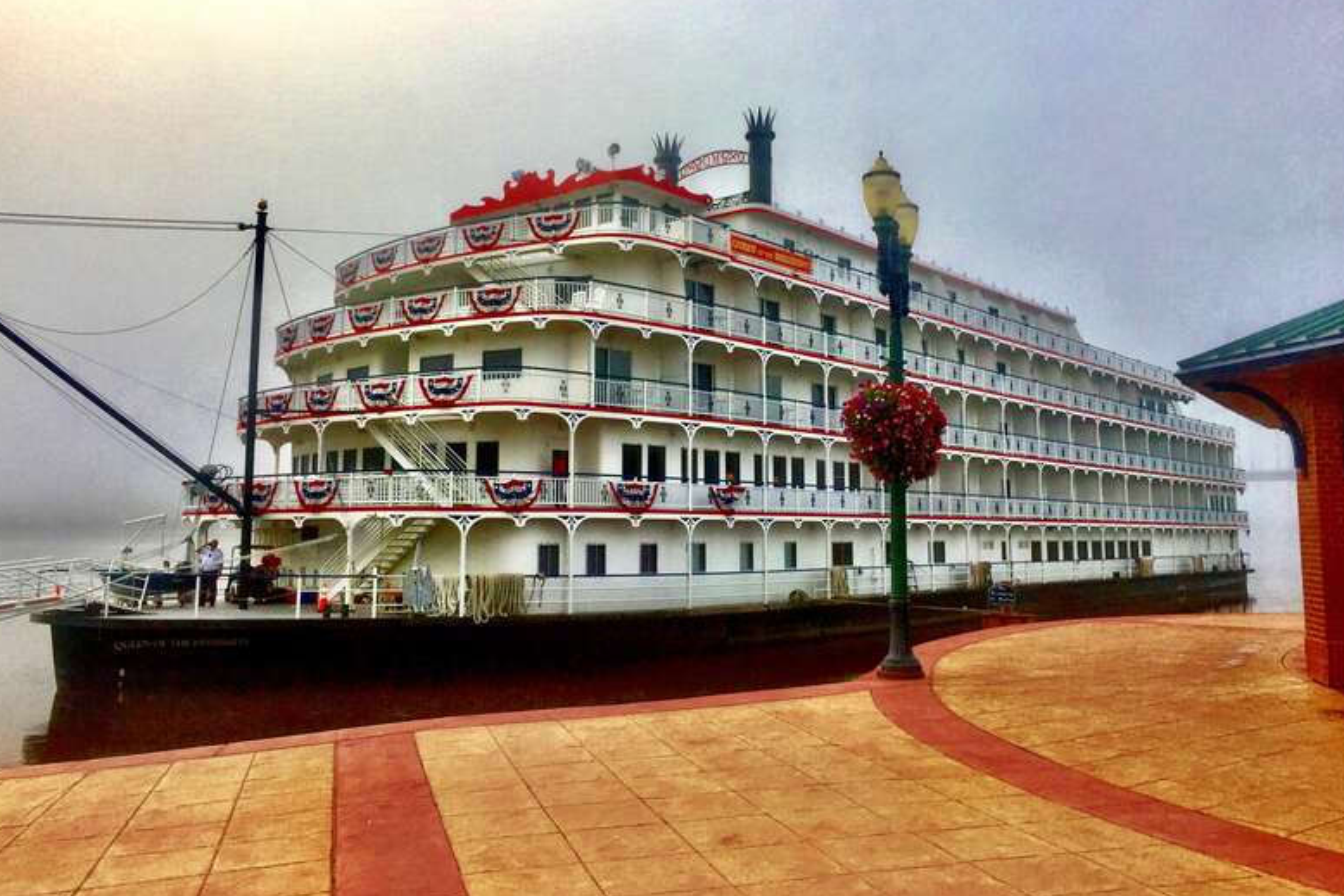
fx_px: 1157
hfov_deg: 60.3
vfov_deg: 42.3
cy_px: 413
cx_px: 679
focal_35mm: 31
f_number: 2.2
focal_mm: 4.15
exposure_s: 1/501
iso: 32
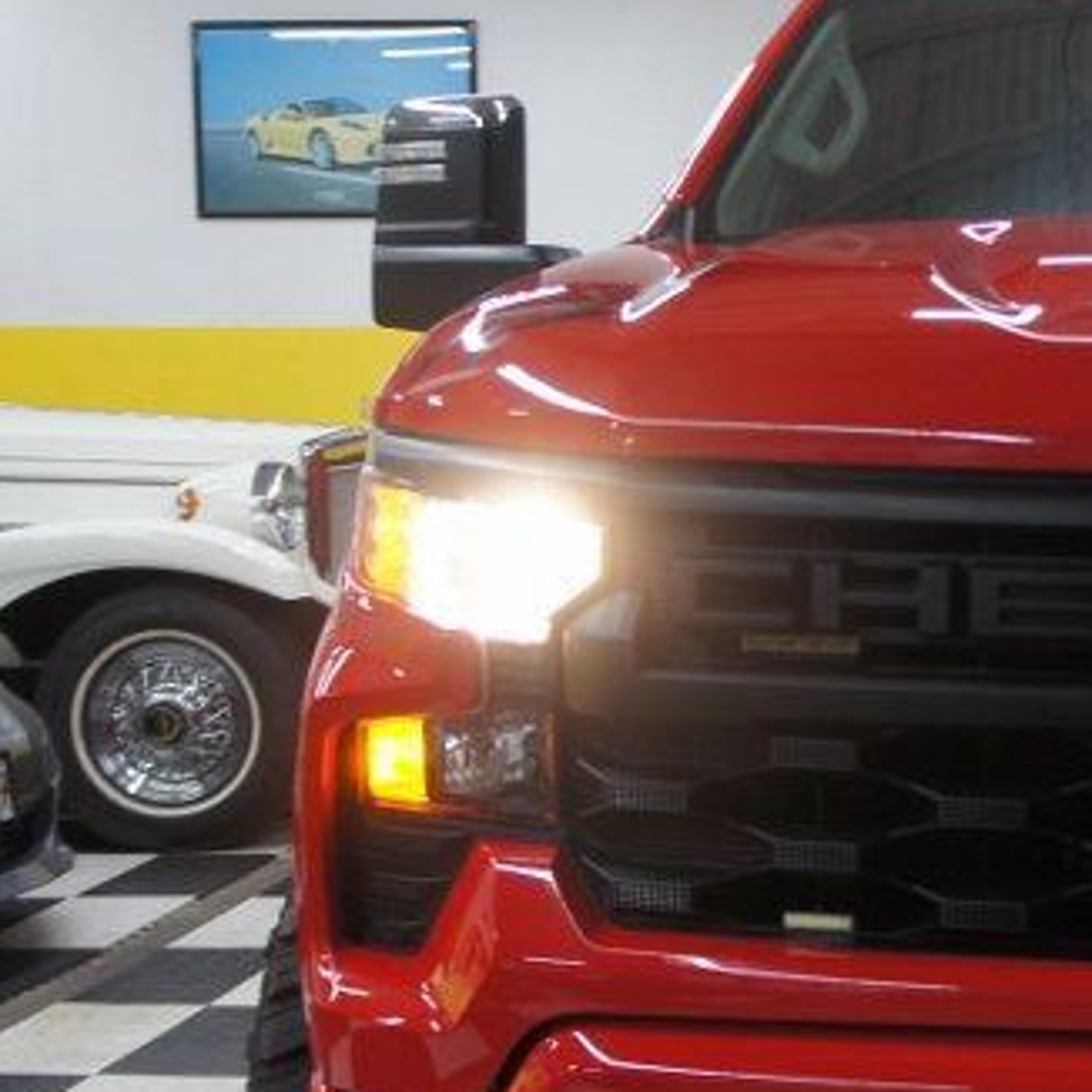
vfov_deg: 21.6
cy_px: 725
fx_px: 2855
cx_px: 1337
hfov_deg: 20.2
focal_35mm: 80
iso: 250
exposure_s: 1/30
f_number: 4
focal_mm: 20
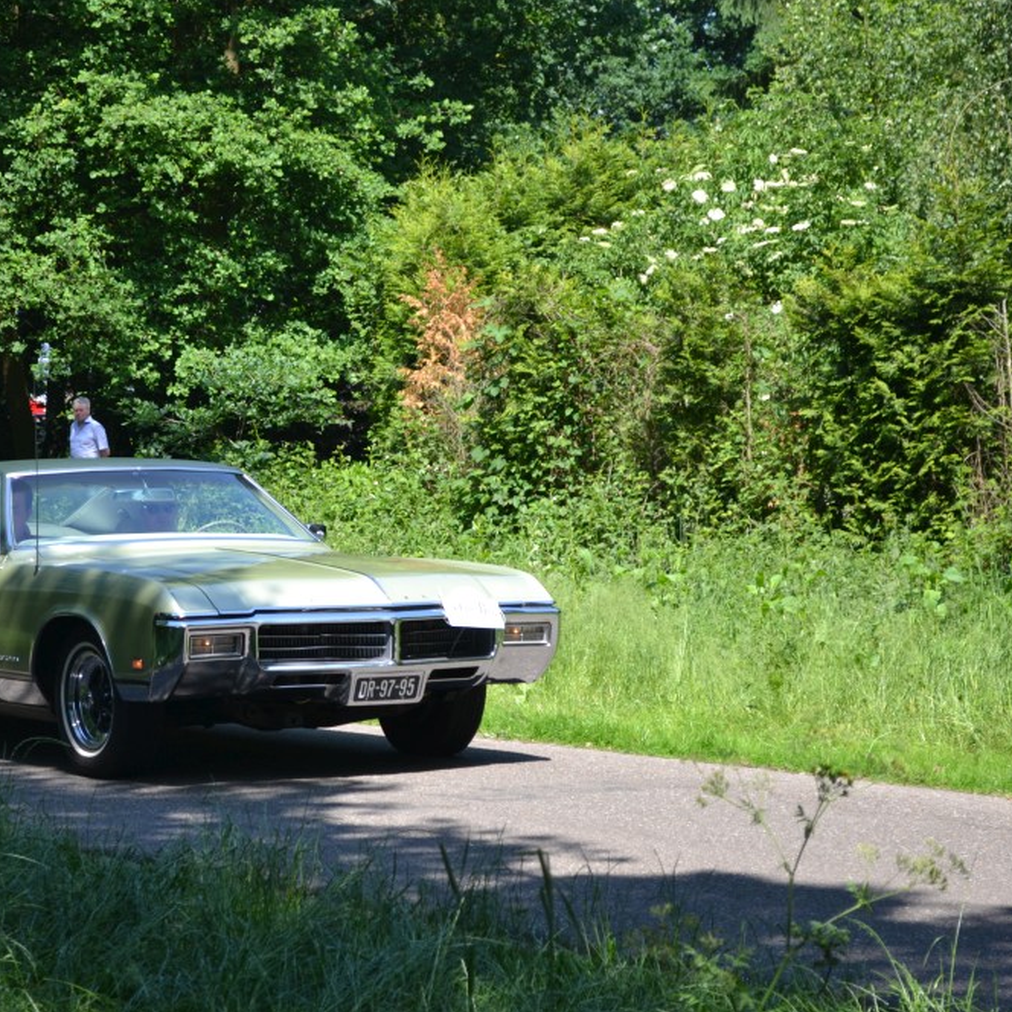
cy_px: 505
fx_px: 3494
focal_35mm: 106
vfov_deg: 16.5
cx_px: 355
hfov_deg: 16.5
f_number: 5.6
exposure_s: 1/125
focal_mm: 55
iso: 100
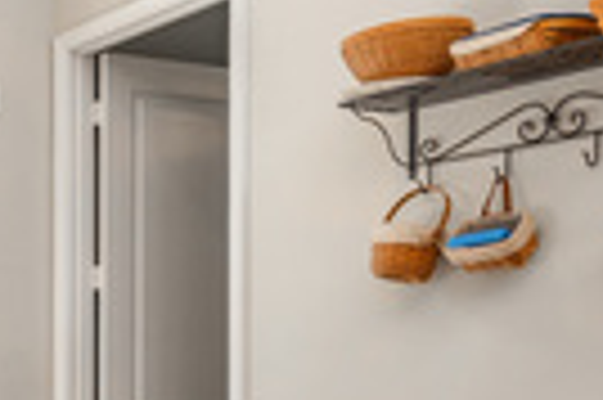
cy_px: 375
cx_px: -243
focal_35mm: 67
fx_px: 1121
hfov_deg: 24.8
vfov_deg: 19.8
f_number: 5
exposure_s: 1/160
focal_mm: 14
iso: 320
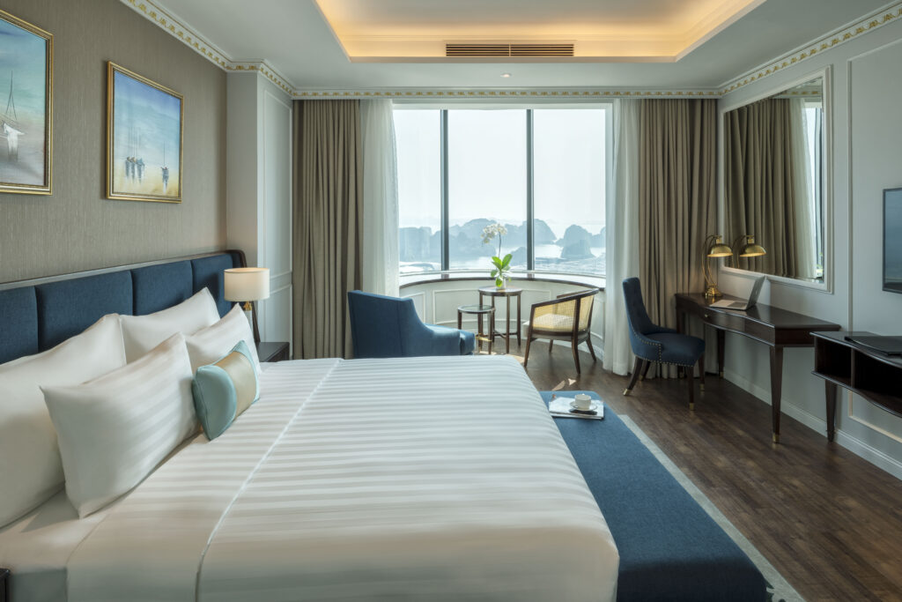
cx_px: 451
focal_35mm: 19
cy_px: 301
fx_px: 476
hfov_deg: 86.9
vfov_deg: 64.6
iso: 80
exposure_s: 1/125
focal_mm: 19
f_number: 13
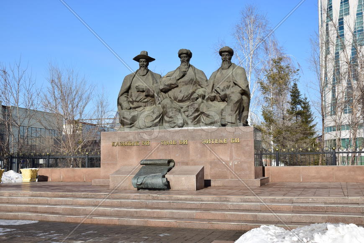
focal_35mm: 39
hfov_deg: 49.6
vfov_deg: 34.2
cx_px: 182
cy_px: 122
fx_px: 394
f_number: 9
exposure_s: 1/250
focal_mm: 26
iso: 100
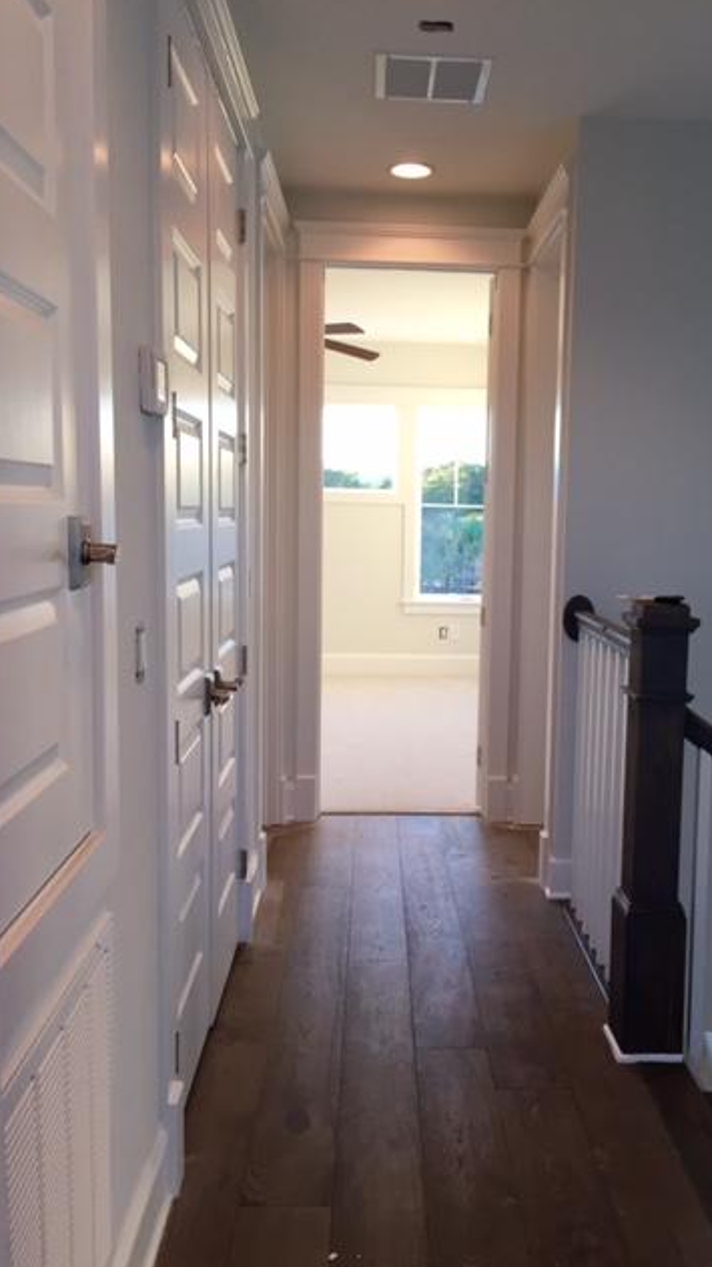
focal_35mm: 32
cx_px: 427
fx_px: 1075
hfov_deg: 36.5
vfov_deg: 61.0
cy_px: 629
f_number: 2.2
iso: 32
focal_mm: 4.15
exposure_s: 1/40
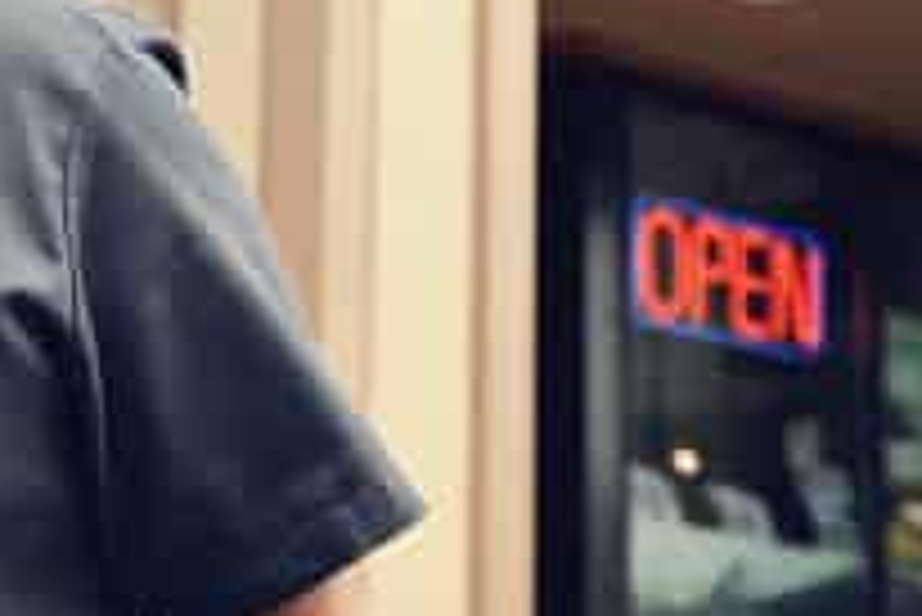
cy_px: -288
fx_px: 3639
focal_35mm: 142
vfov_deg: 9.4
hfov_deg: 13.7
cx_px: -371
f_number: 3.5
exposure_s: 1/1000
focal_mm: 24
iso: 400
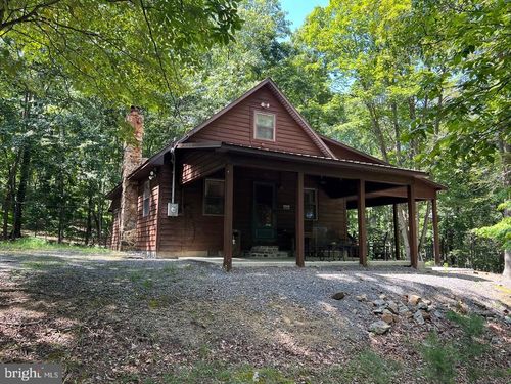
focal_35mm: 26
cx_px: 256
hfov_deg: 67.3
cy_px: 192
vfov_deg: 53.1
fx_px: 384
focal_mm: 5.7
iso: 40
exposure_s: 1/190
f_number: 1.5
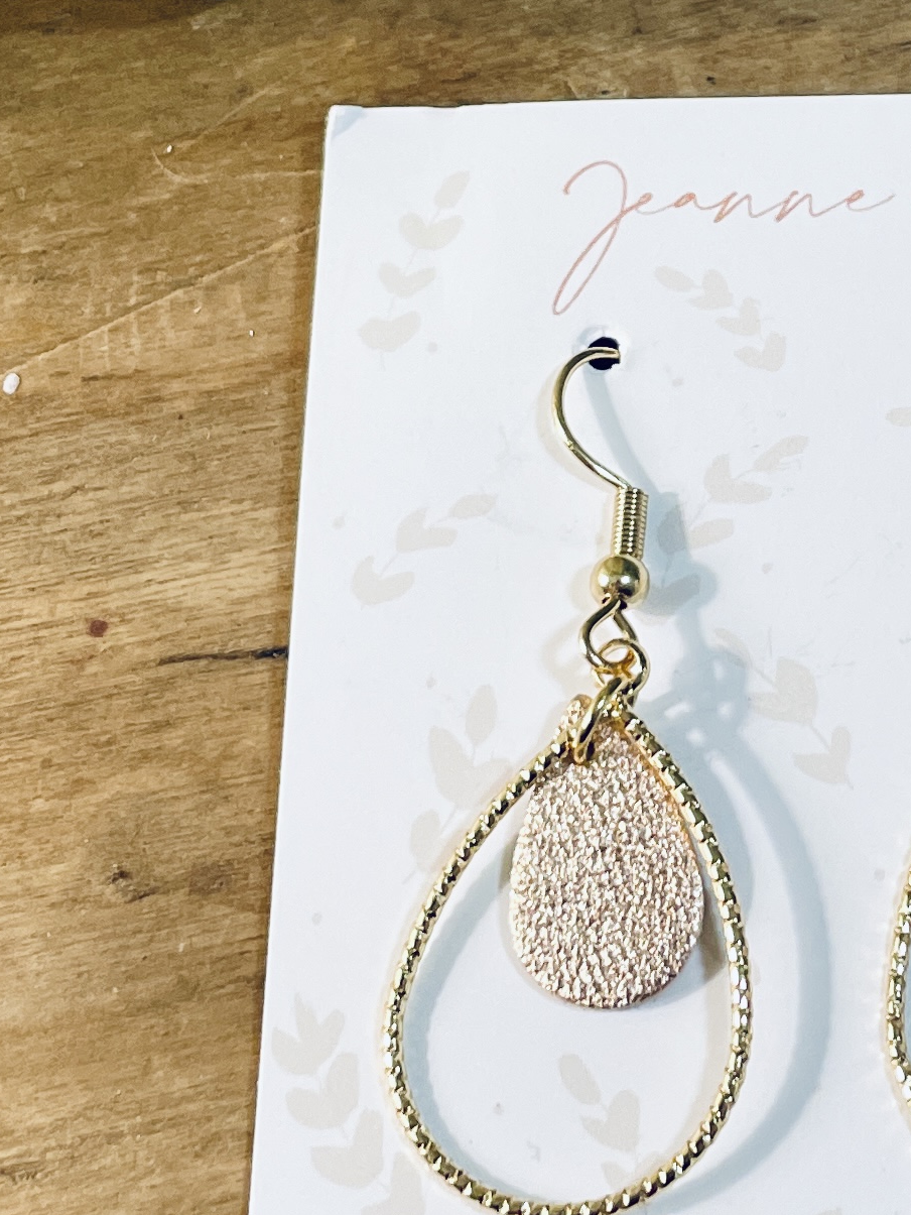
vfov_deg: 22.3
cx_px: 820
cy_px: 298
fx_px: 3052
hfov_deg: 16.7
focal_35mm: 87
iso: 125
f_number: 1.6
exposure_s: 1/100
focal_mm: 4.2
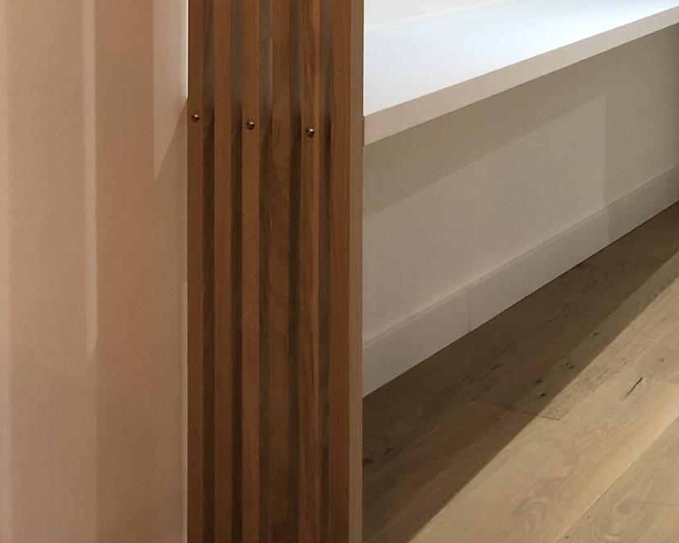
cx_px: 523
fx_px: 1266
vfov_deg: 22.3
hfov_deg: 29.5
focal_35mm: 63
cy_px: -113
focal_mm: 3.99
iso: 64
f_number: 1.8
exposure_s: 1/17
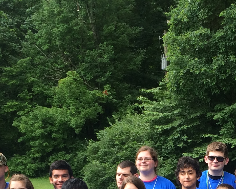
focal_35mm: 99
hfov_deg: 18.9
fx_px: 692
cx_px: 225
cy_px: 269
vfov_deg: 14.7
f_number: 2.2
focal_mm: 4.15
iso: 32
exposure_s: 1/179
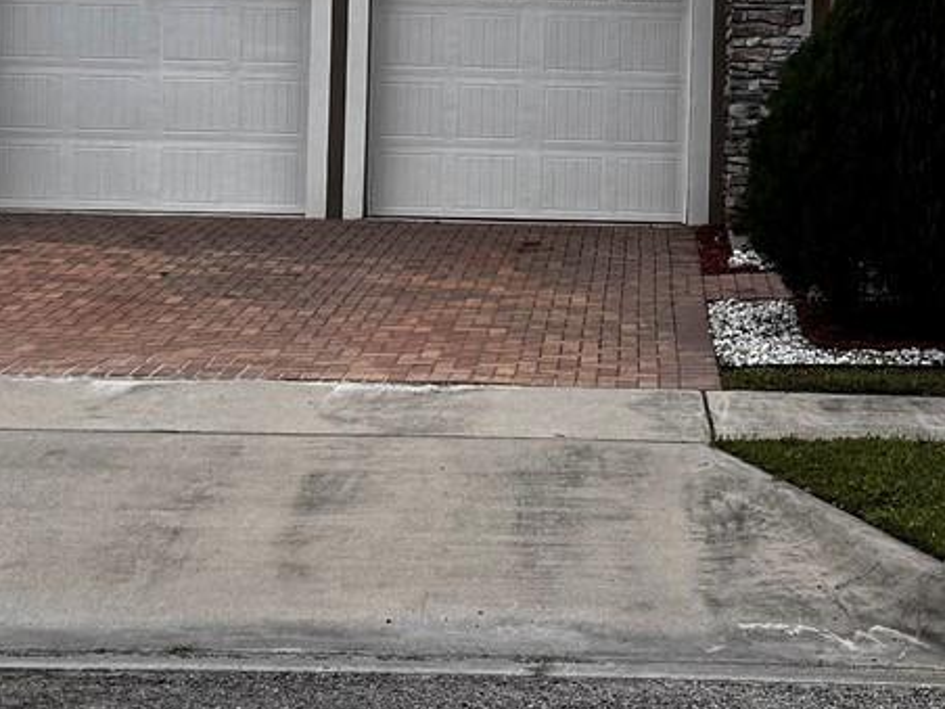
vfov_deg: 17.1
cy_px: 56
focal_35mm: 85
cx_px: 698
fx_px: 2320
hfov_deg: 22.8
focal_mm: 6.76
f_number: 1.78
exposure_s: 1/4049
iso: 80
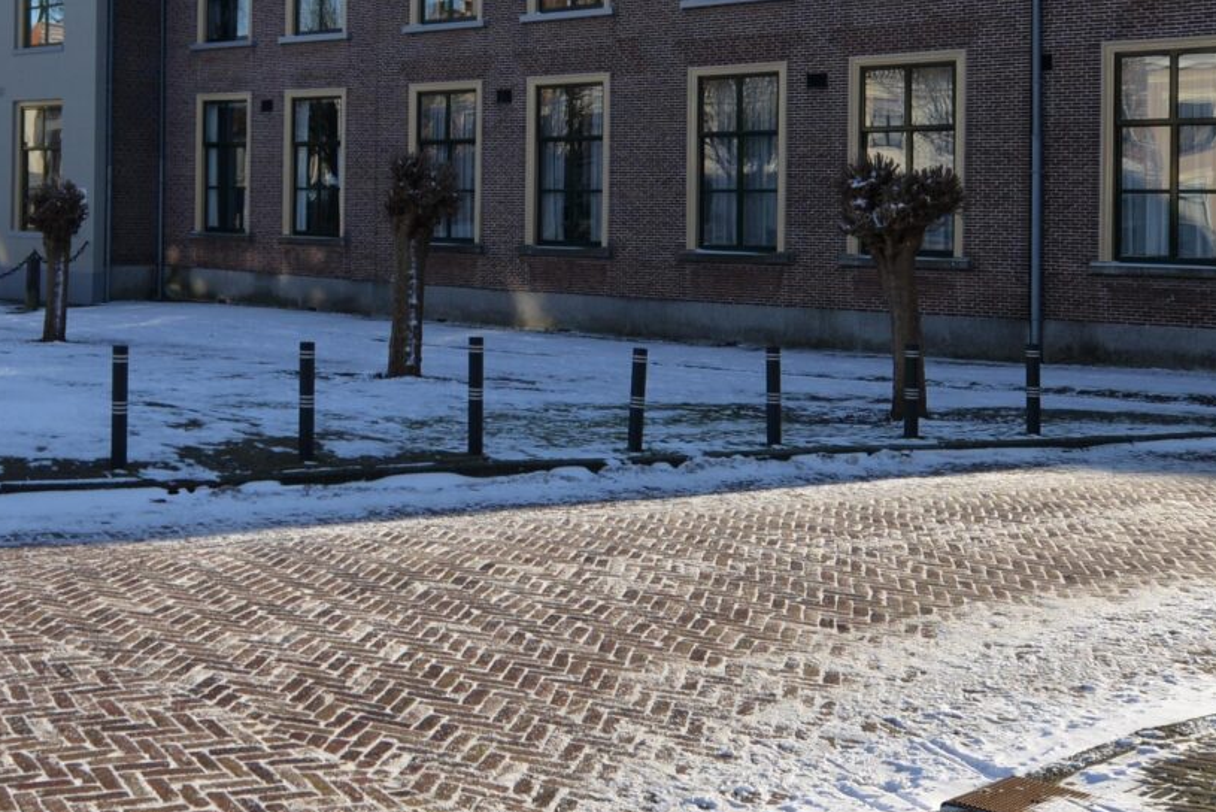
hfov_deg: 41.2
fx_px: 1487
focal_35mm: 44
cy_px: 175
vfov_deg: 29.9
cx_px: 137
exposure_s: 1/250
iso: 100
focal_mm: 14
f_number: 8
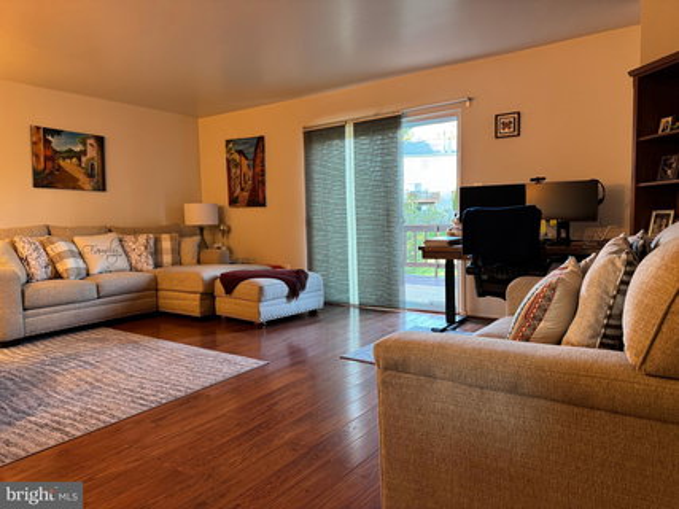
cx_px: 340
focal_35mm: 24
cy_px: 254
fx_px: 471
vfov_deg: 56.8
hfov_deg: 71.6
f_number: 1.78
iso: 320
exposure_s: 1/60
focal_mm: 6.76
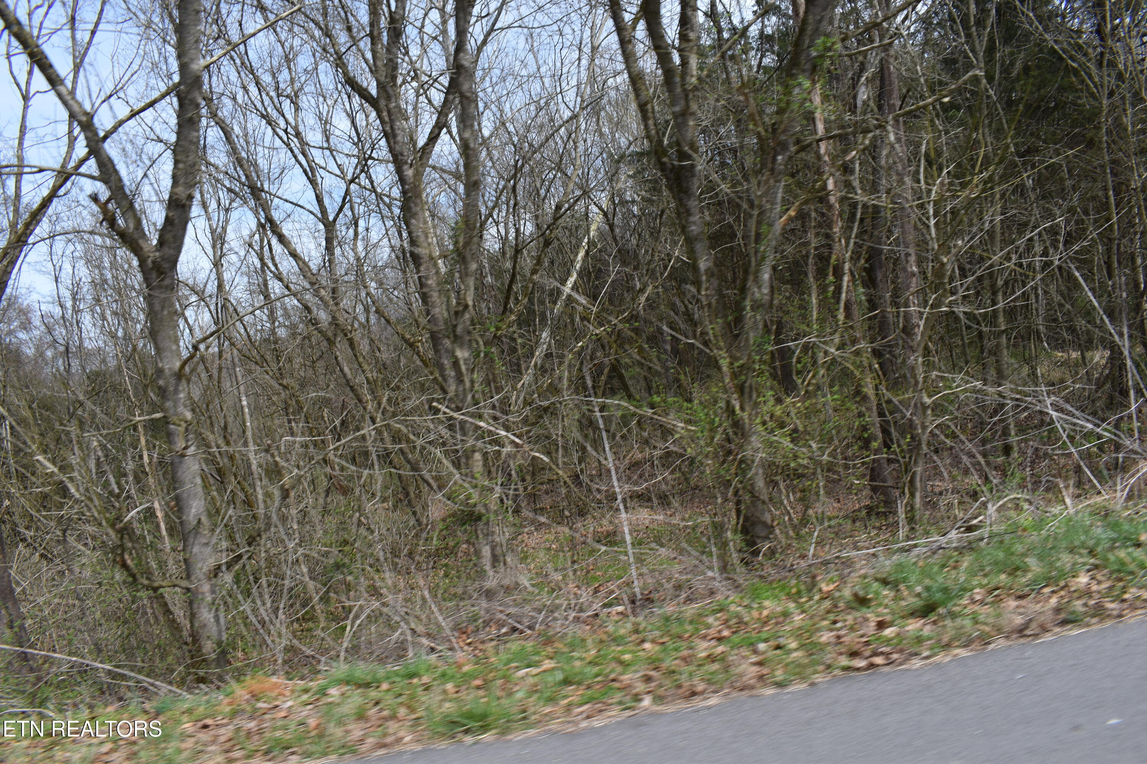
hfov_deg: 67.4
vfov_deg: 47.9
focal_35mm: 27
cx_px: 574
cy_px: 382
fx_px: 860
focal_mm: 18
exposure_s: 1/250
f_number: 8
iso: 160
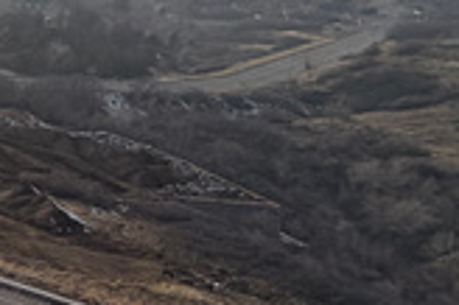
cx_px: -593
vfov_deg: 14.9
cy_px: 67
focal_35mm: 91
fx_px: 1159
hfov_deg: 15.1
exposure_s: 1/1001
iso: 20
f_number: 2.2
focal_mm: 2.22
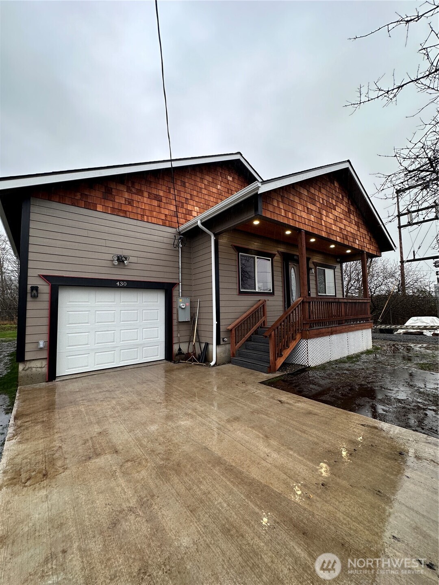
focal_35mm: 14
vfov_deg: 102.1
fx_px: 237
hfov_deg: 85.7
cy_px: 292
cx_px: 220
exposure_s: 1/99
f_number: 2.2
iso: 100
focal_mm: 2.22
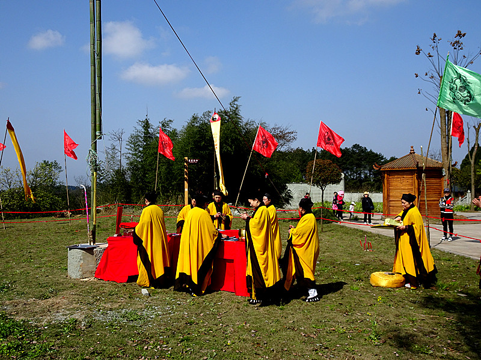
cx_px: 240
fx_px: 459
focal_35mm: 33
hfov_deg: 55.4
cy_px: 180
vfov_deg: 42.9
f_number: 4
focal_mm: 5.61
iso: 80
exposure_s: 1/1000
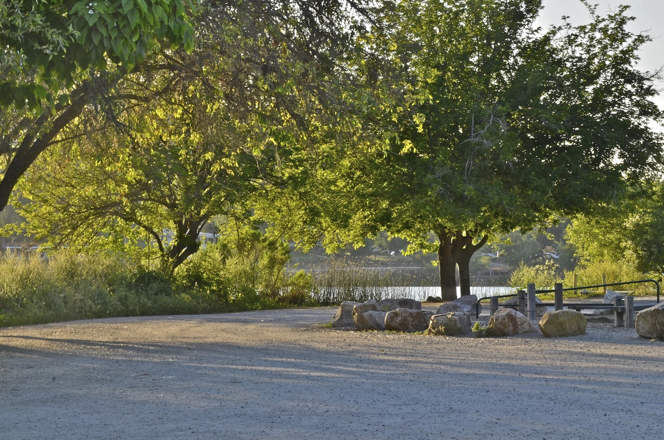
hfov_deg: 14.9
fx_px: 2540
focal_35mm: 138
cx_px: 332
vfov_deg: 9.9
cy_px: 220
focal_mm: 92
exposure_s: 1/15
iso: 100
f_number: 22
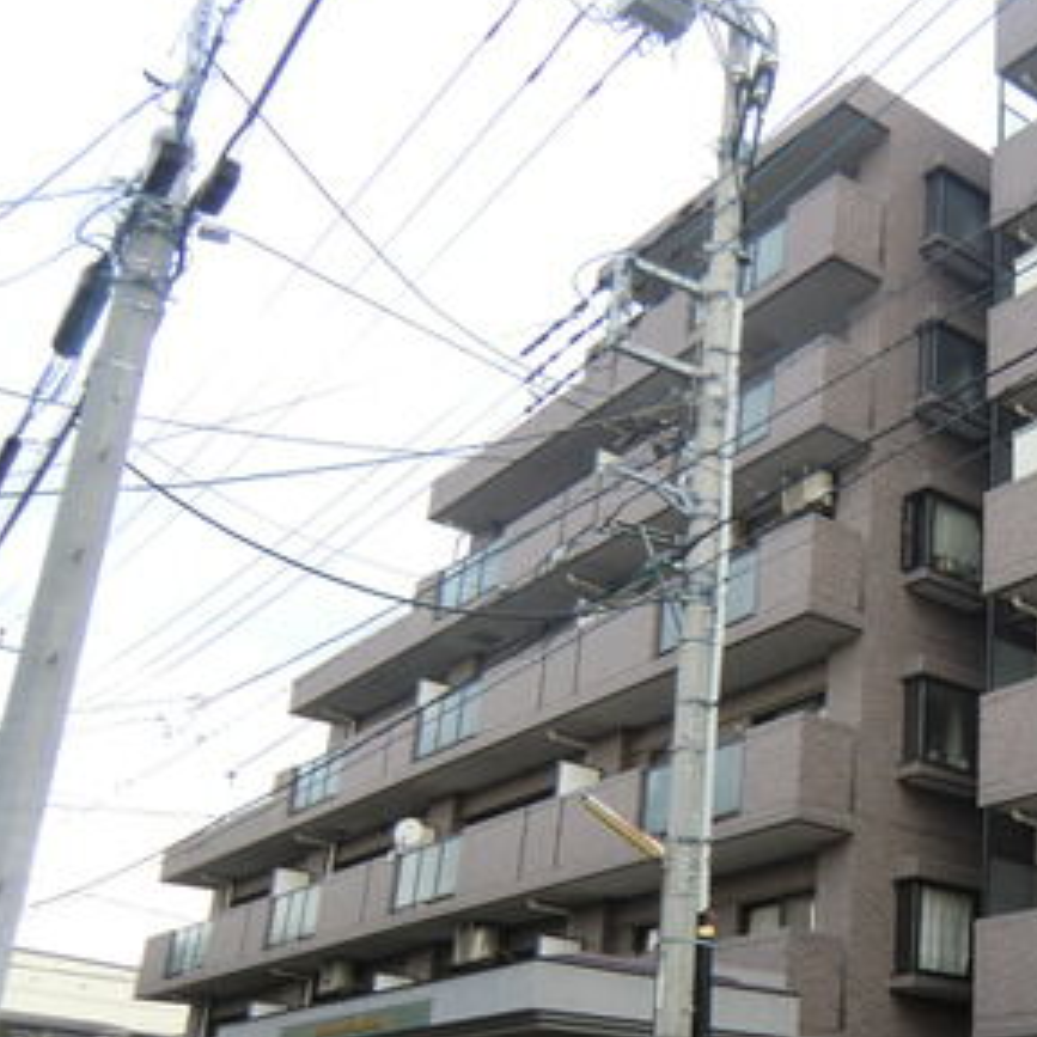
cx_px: 1048
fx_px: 1491
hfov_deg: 34.7
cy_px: 639
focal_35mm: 44
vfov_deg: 38.1
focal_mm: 4.3
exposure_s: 1/60
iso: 64
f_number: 3.2
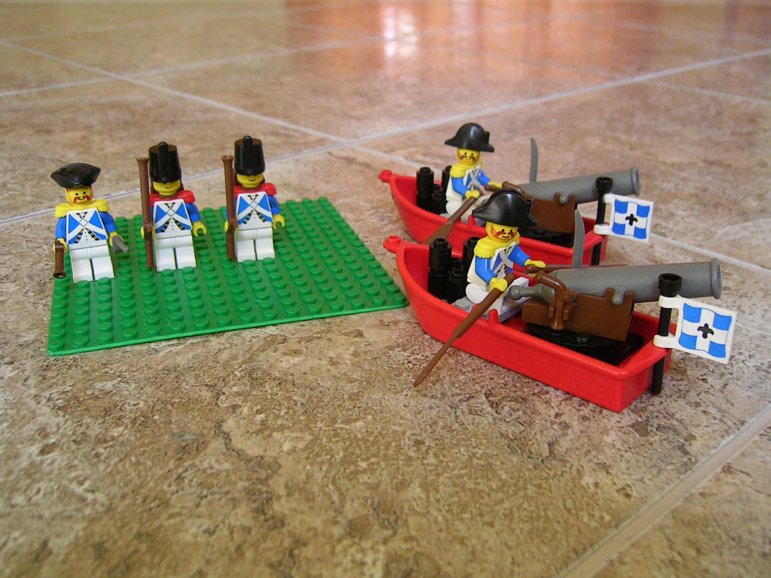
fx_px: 802
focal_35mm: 36
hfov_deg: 51.4
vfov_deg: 39.7
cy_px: 289
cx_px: 386
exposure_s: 1/52.7
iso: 79
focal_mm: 5.6
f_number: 2.8
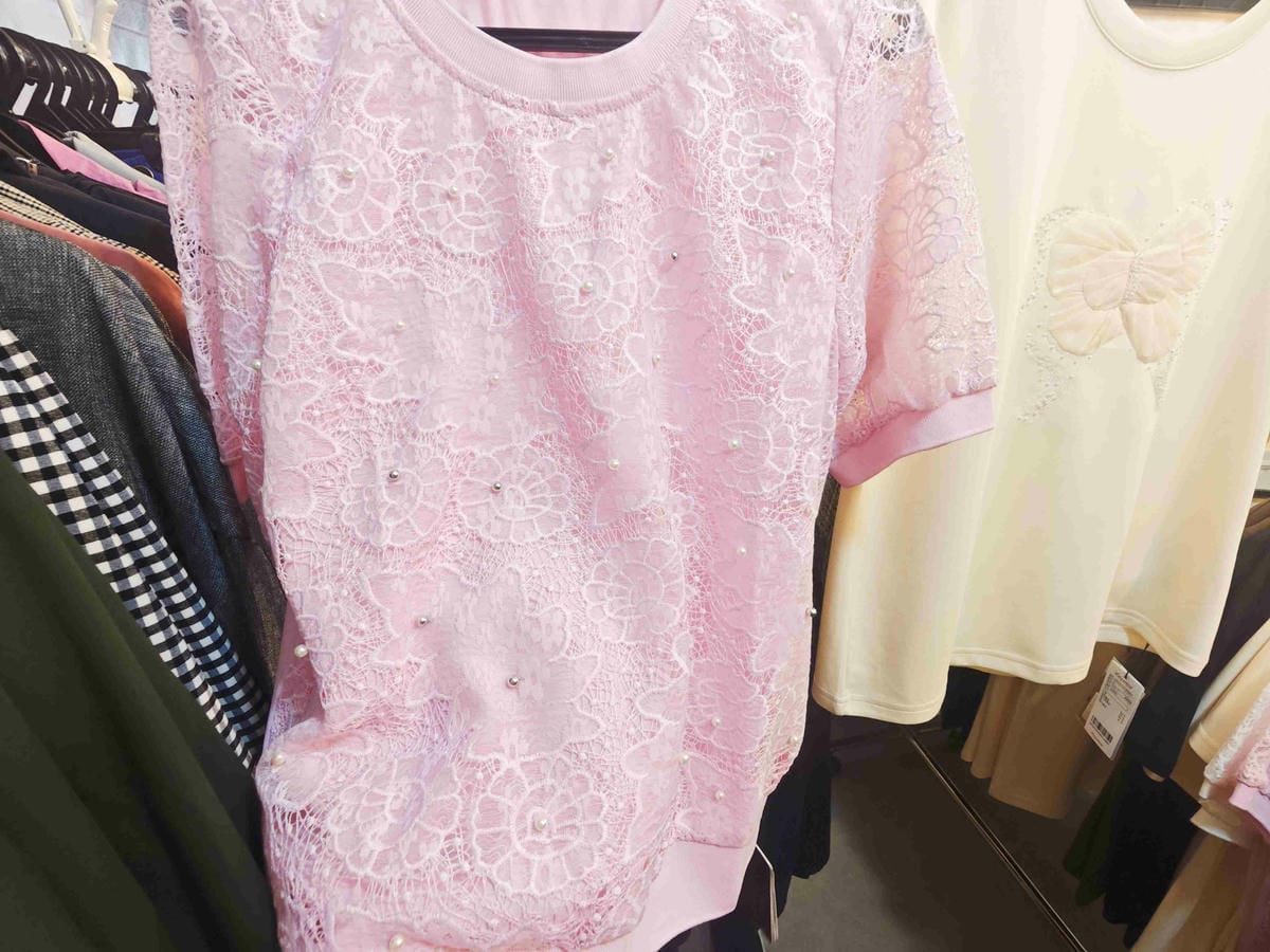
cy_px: 476
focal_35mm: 17
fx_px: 624
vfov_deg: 74.7
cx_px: 635
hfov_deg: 91.0
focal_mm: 2.03
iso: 100
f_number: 1.8
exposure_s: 1/60
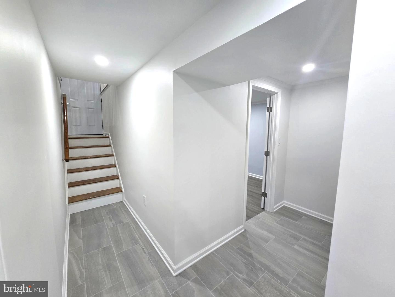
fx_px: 148
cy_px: 148
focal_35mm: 13
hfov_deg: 106.2
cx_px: 198
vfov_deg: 89.9
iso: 125
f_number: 2.2
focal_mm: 2.2
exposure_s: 1/60
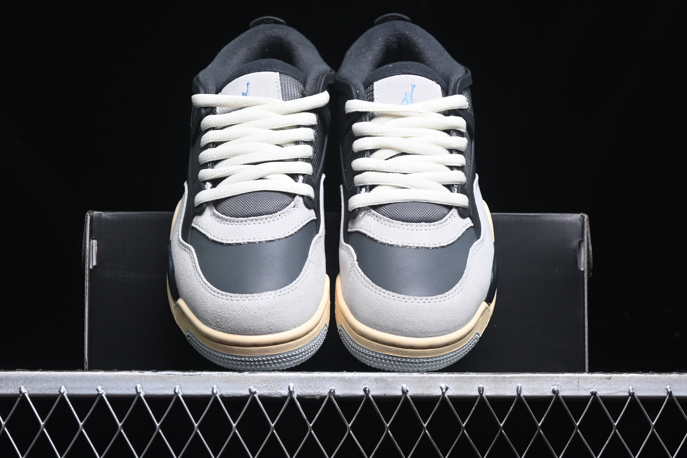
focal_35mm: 75
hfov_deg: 27.0
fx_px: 1431
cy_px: 229
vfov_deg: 18.2
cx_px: 344
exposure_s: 1/60
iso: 160
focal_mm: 50
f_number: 6.3
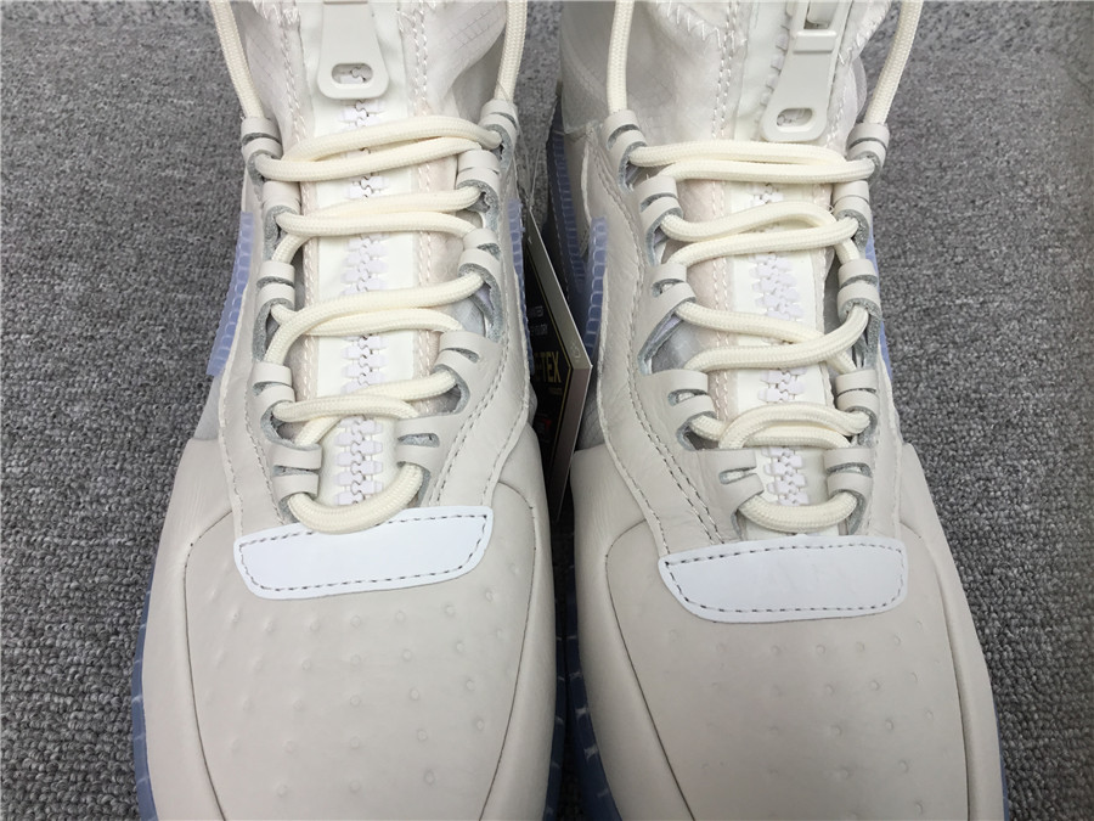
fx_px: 980
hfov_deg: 58.4
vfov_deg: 45.4
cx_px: 547
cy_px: 410
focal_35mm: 31
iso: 25
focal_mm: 3.3
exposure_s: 1/108
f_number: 2.4
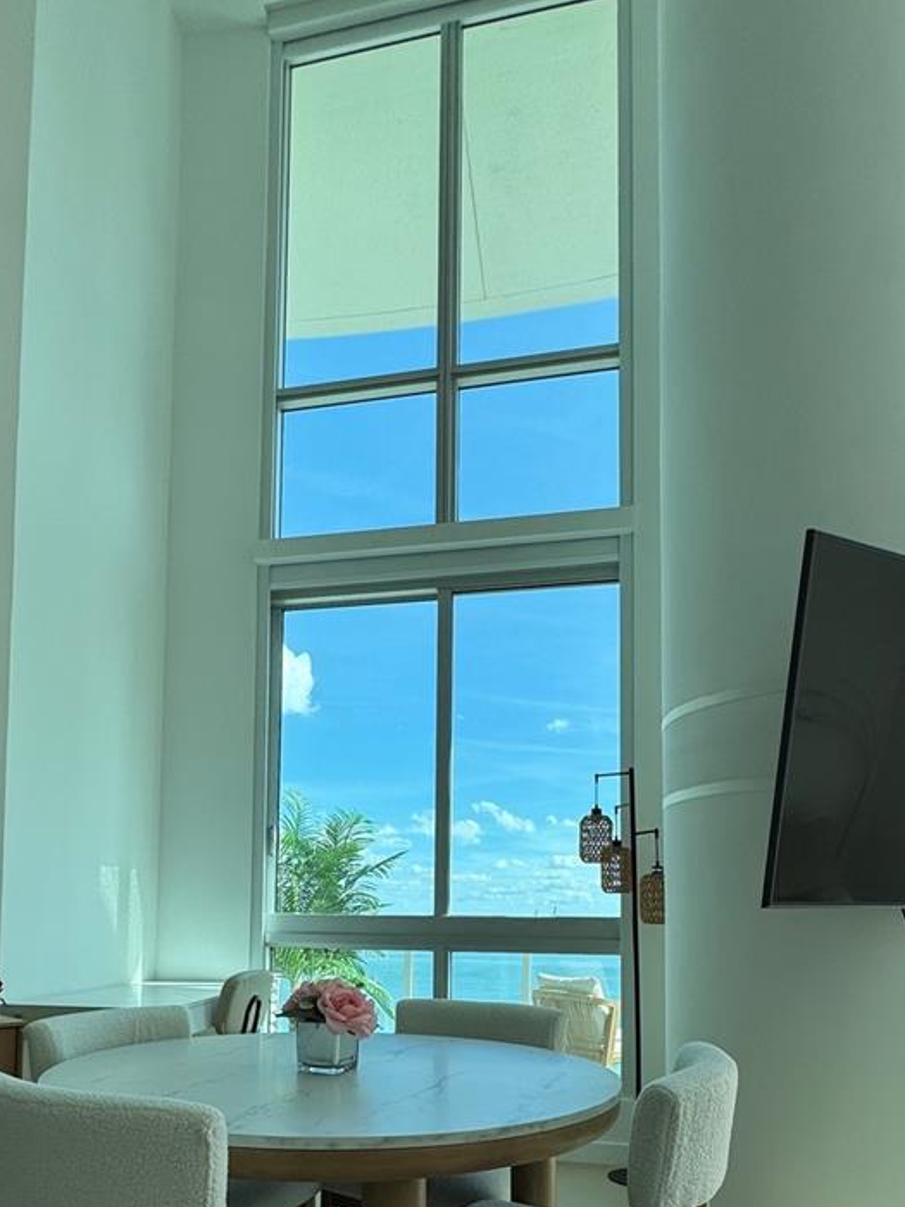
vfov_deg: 67.7
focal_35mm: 24
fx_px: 837
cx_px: 371
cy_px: 883
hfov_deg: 56.5
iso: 40
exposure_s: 1/956
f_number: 2.2
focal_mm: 2.22
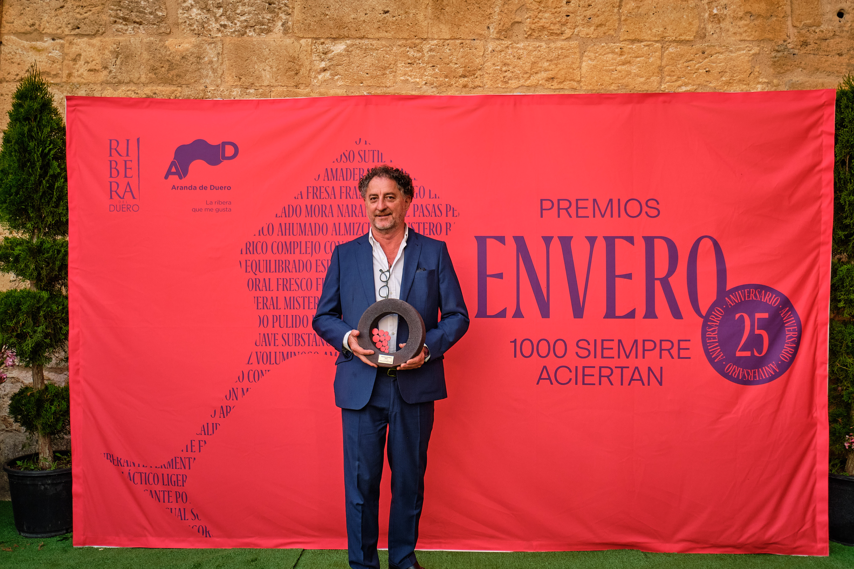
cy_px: 284
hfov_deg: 60.3
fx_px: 735
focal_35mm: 31
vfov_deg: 42.3
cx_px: 427
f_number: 4
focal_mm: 20.9
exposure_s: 1/400
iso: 500
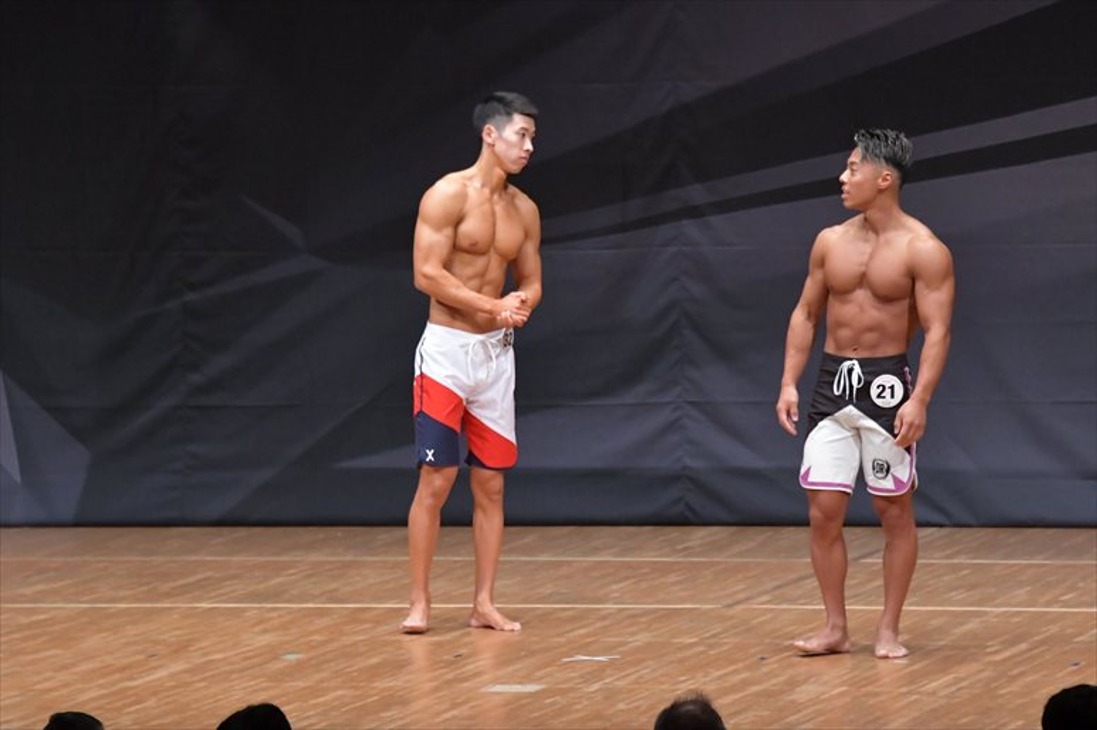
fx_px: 7310
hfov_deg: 8.6
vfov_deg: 5.7
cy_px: 365
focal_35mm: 240
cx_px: 548
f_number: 5.6
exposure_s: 1/400
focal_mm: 160
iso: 6400
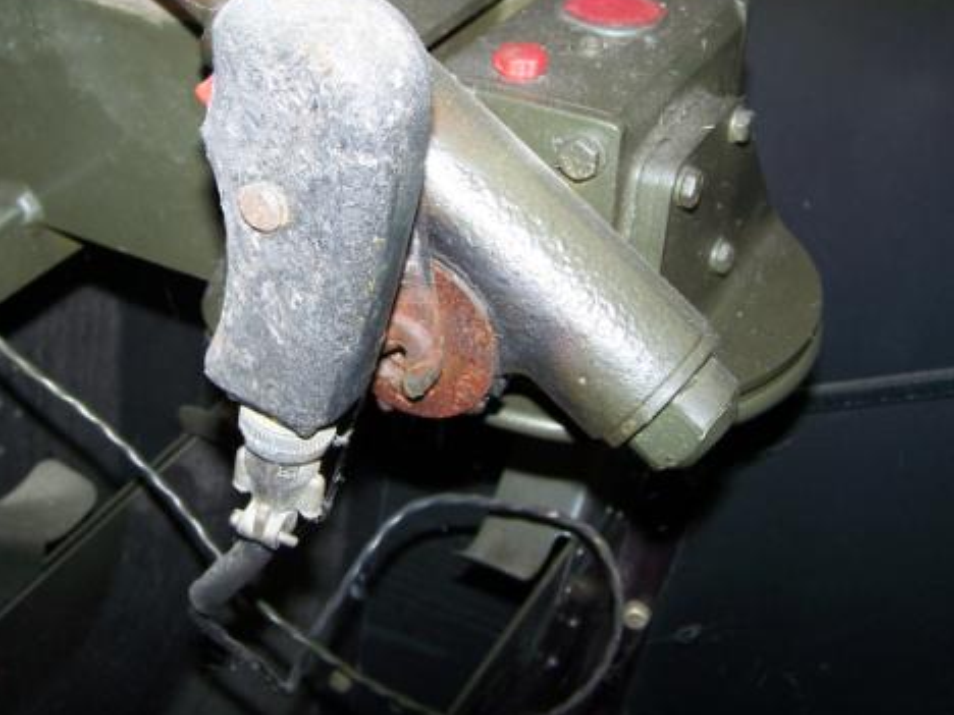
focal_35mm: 52
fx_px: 1433
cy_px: 272
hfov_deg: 36.7
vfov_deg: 27.9
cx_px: 375
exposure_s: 1/60
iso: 80
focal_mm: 6.3
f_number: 2.8
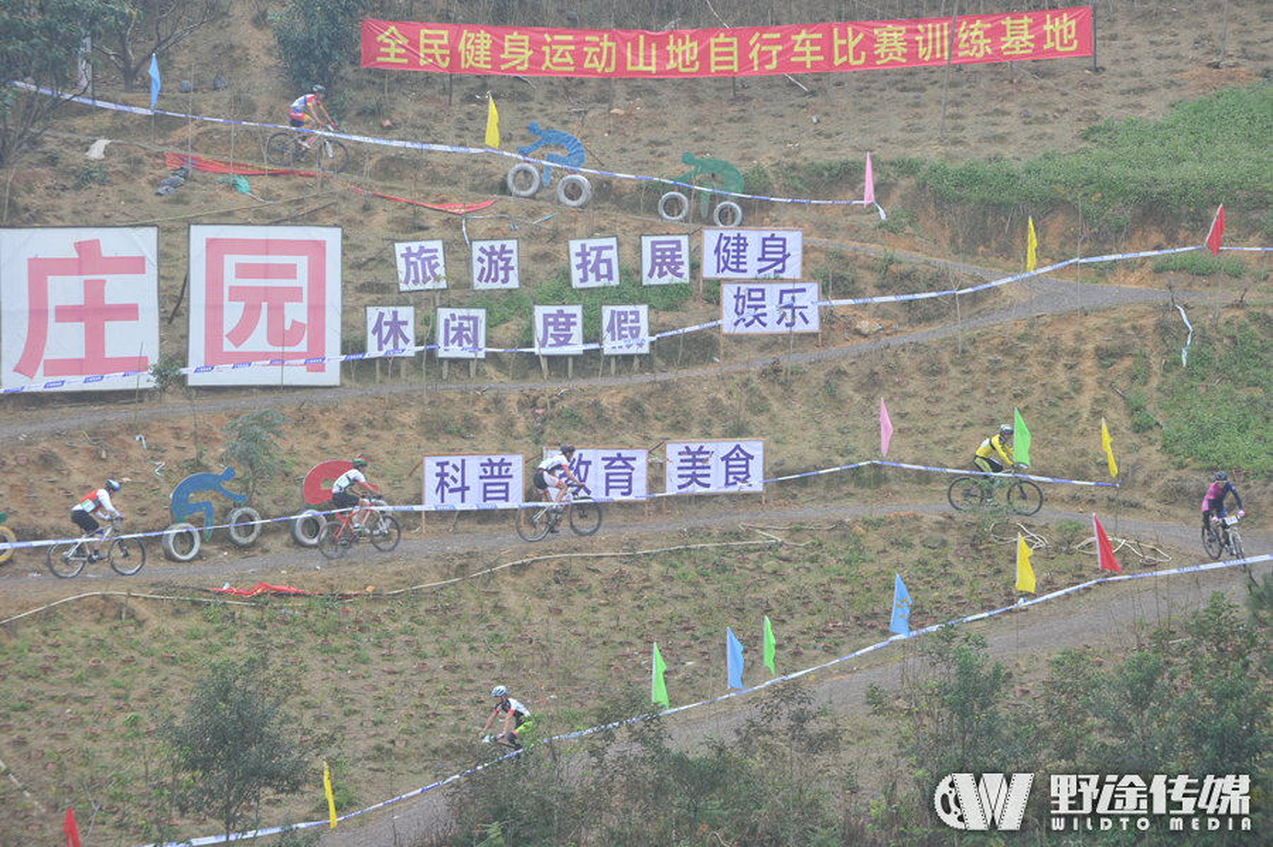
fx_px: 7068
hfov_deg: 10.3
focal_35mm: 200
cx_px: 636
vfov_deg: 6.9
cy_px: 424
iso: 640
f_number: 8
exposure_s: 1/200
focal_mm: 200
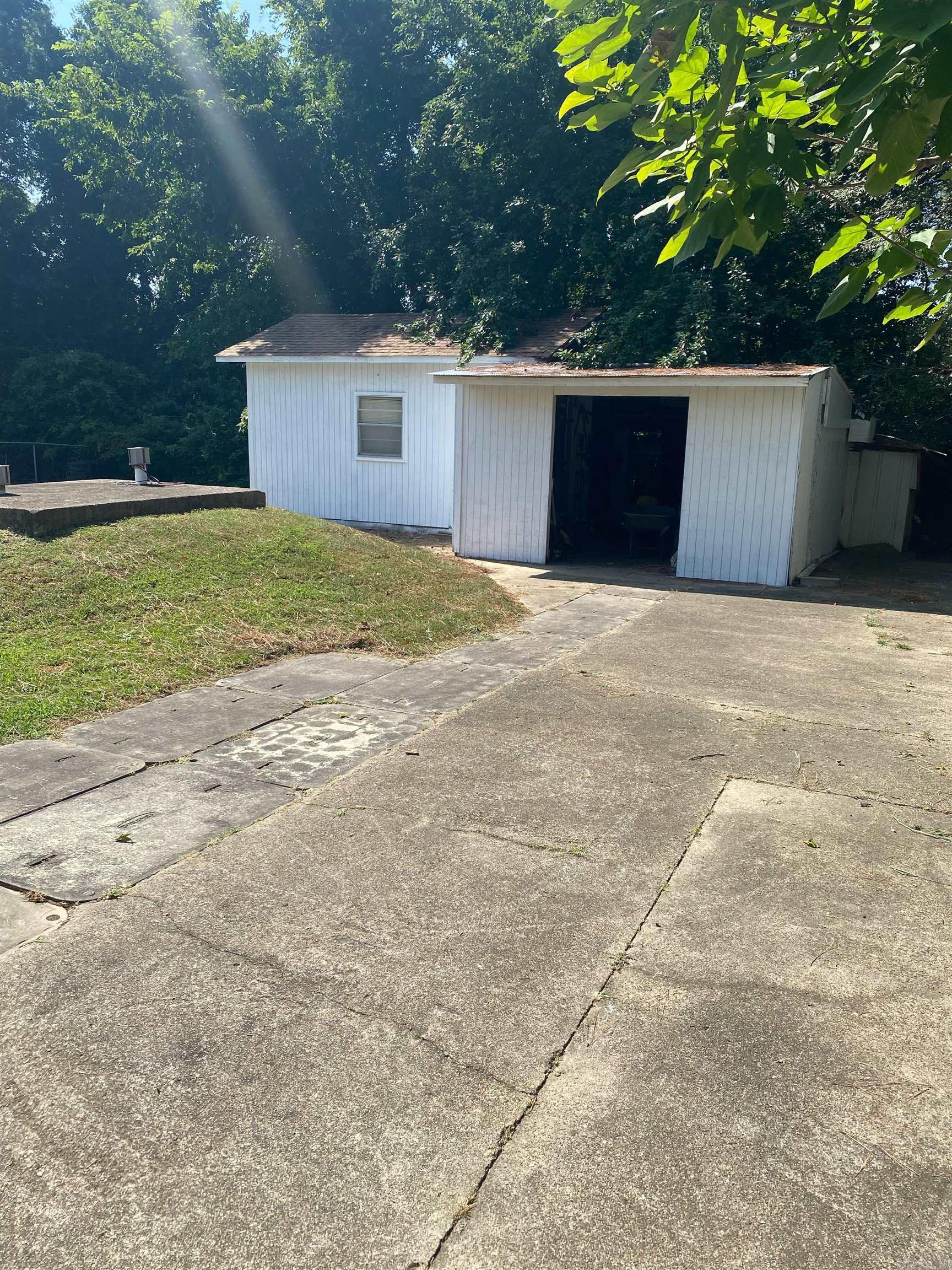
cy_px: 635
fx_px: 953
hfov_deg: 53.1
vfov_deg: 67.3
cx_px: 476
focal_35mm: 26
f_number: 1.8
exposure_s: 1/1754
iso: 32
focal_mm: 4.25
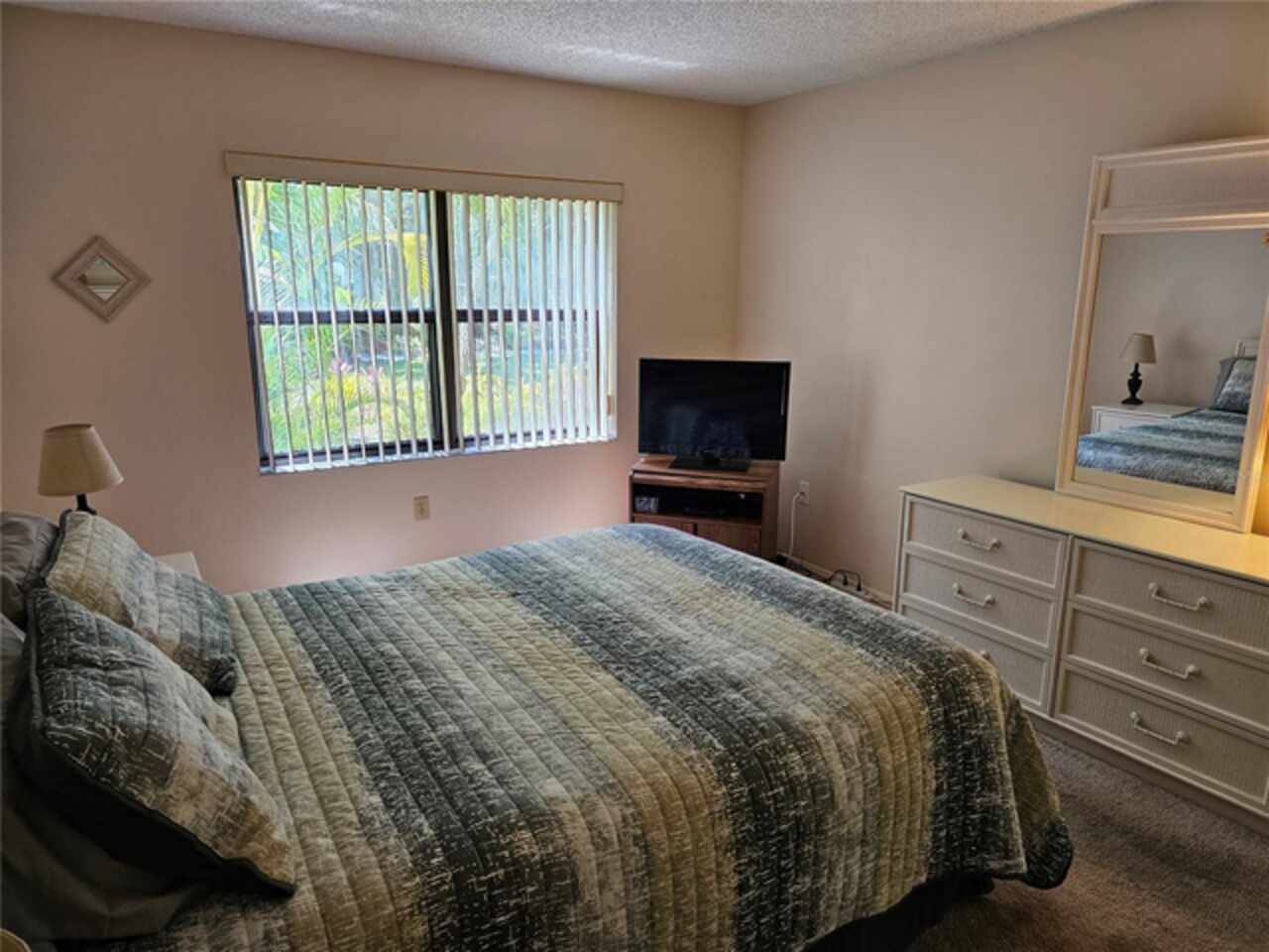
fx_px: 843
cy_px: 476
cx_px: 634
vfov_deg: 58.9
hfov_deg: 73.9
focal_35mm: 23
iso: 125
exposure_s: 1/120
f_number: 1.7
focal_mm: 6.3
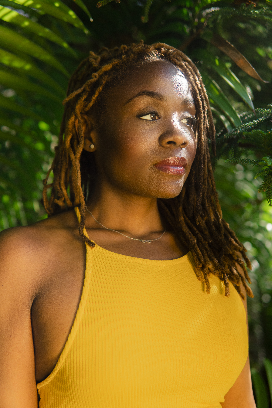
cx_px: 136
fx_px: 510
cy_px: 204
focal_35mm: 45
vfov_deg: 43.6
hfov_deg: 29.9
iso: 200
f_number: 2.2
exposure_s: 1/800
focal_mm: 30
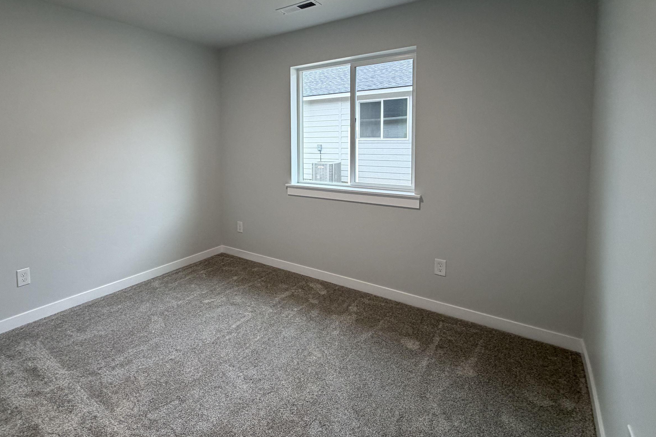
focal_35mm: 19
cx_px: 265
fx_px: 346
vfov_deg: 63.5
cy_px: 159
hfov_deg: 85.9
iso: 200
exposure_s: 1/120
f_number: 2.2
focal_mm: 2.22
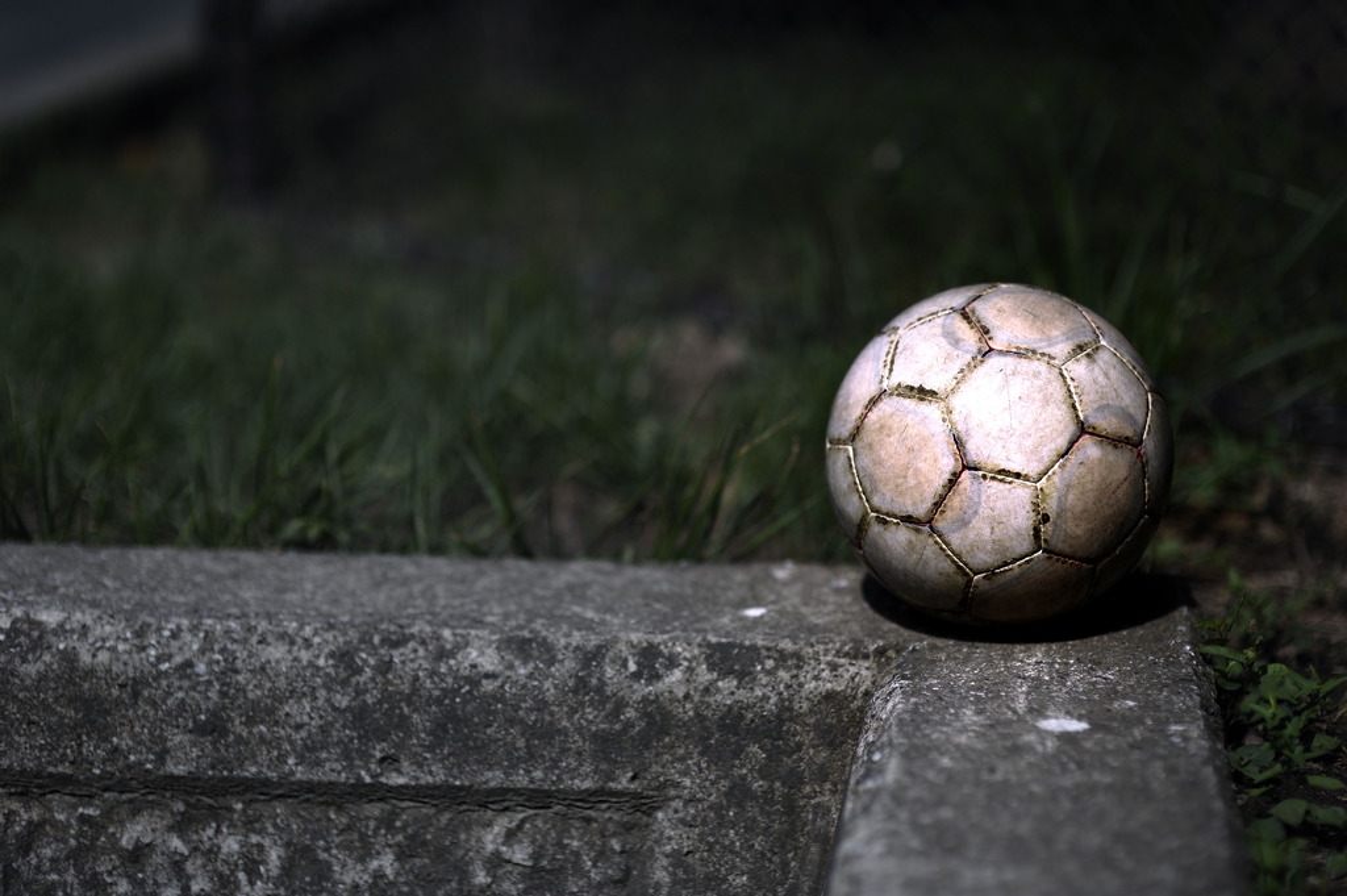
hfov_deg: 23.9
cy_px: 448
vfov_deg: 16.0
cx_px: 674
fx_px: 3178
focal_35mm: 85
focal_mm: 85
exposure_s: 1/5000
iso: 200
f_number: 2
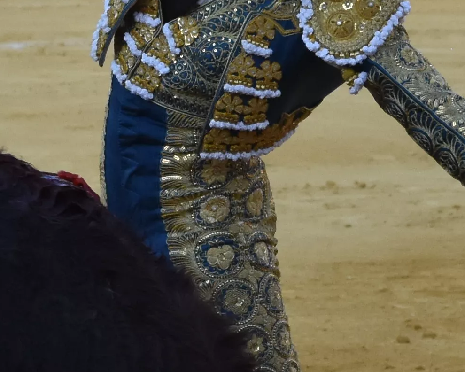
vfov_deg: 2.6
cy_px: 175
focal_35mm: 597
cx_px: 201
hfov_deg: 3.2
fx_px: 8216
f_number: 8
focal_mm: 70
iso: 800
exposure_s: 1/1000
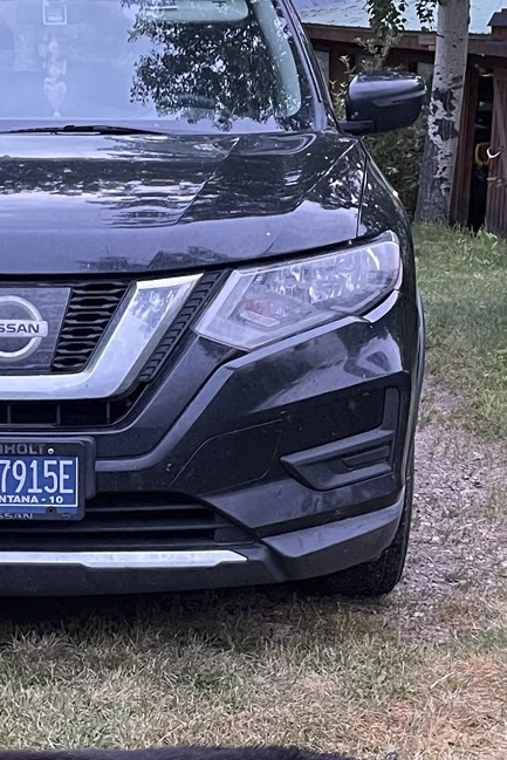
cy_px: 624
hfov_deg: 16.1
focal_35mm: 84
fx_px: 1773
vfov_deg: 23.8
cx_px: 87
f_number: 1.6
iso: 400
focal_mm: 4.2
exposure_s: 1/60
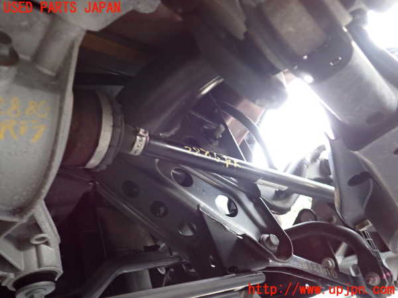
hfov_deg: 60.0
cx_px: 199
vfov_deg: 46.8
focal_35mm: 30
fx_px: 345
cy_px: 149
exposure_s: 1/30
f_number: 2.3
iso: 500
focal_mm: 5.4
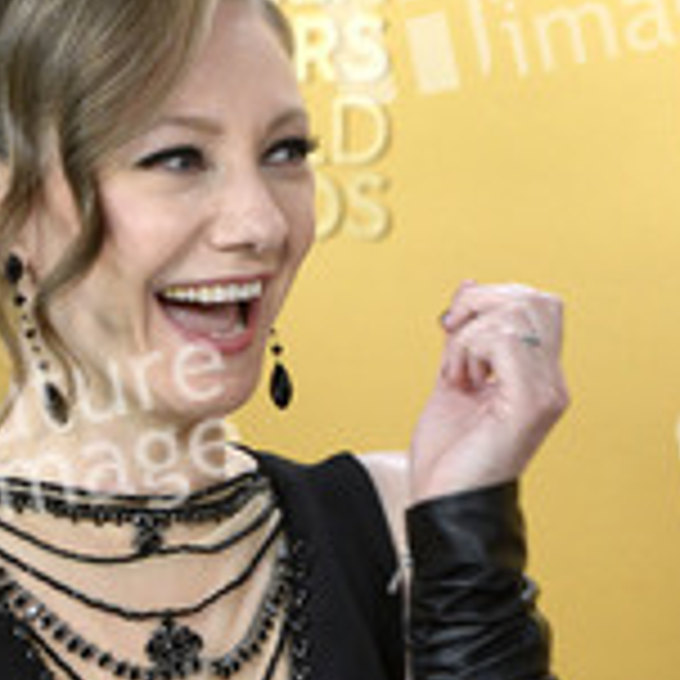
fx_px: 6490
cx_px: 142
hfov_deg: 6.0
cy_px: 675
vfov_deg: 6.0
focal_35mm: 292
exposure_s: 1/250
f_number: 6.3
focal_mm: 130
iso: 2500
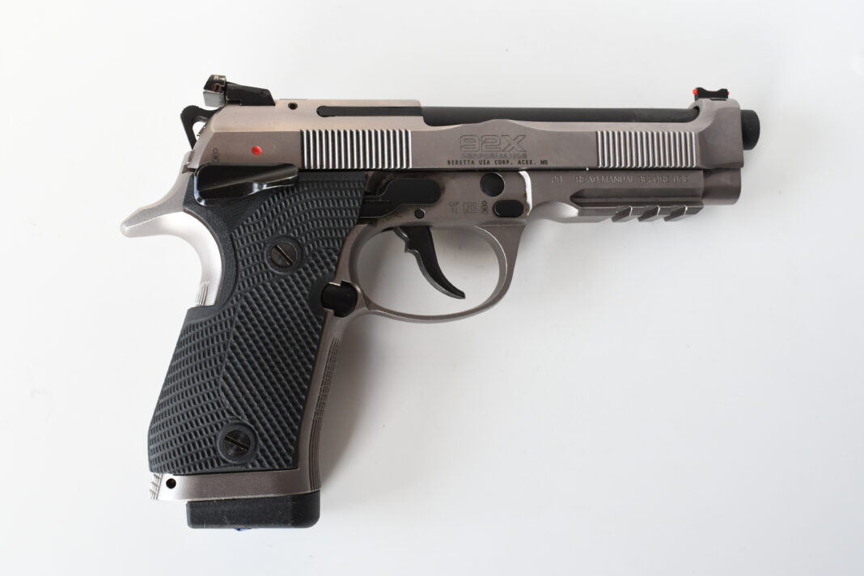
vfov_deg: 31.9
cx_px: 432
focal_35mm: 42
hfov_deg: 46.4
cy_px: 288
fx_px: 1008
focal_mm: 28
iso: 1250
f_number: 13
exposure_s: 1/40
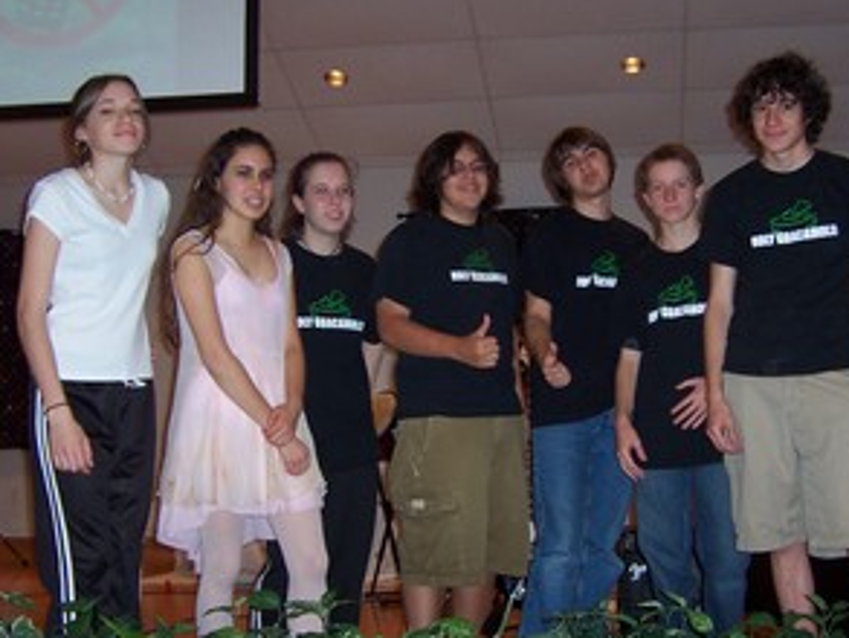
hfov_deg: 39.5
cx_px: 509
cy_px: 344
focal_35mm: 48
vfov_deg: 30.3
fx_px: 1178
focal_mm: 5.6
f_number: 2.8
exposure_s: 1/60
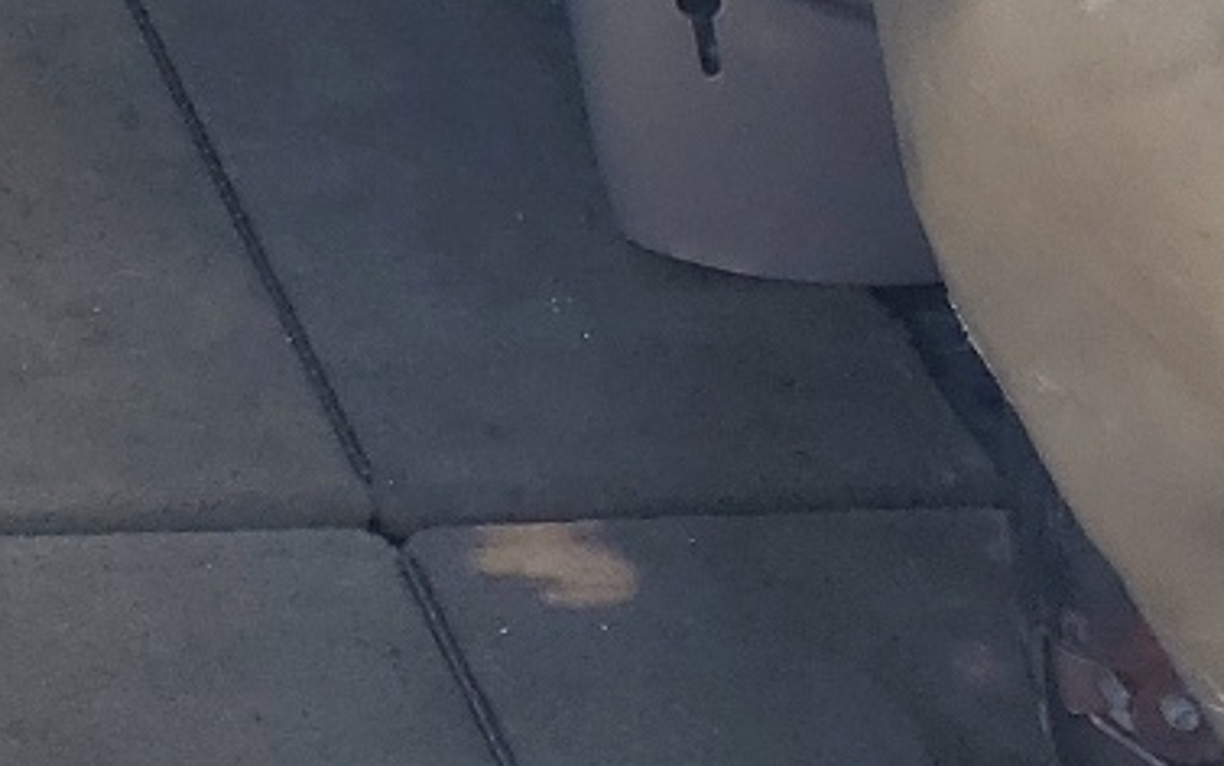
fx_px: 3905
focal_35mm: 117
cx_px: -718
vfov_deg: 10.4
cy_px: -682
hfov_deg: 16.0
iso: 50
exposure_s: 1/400
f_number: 1.5
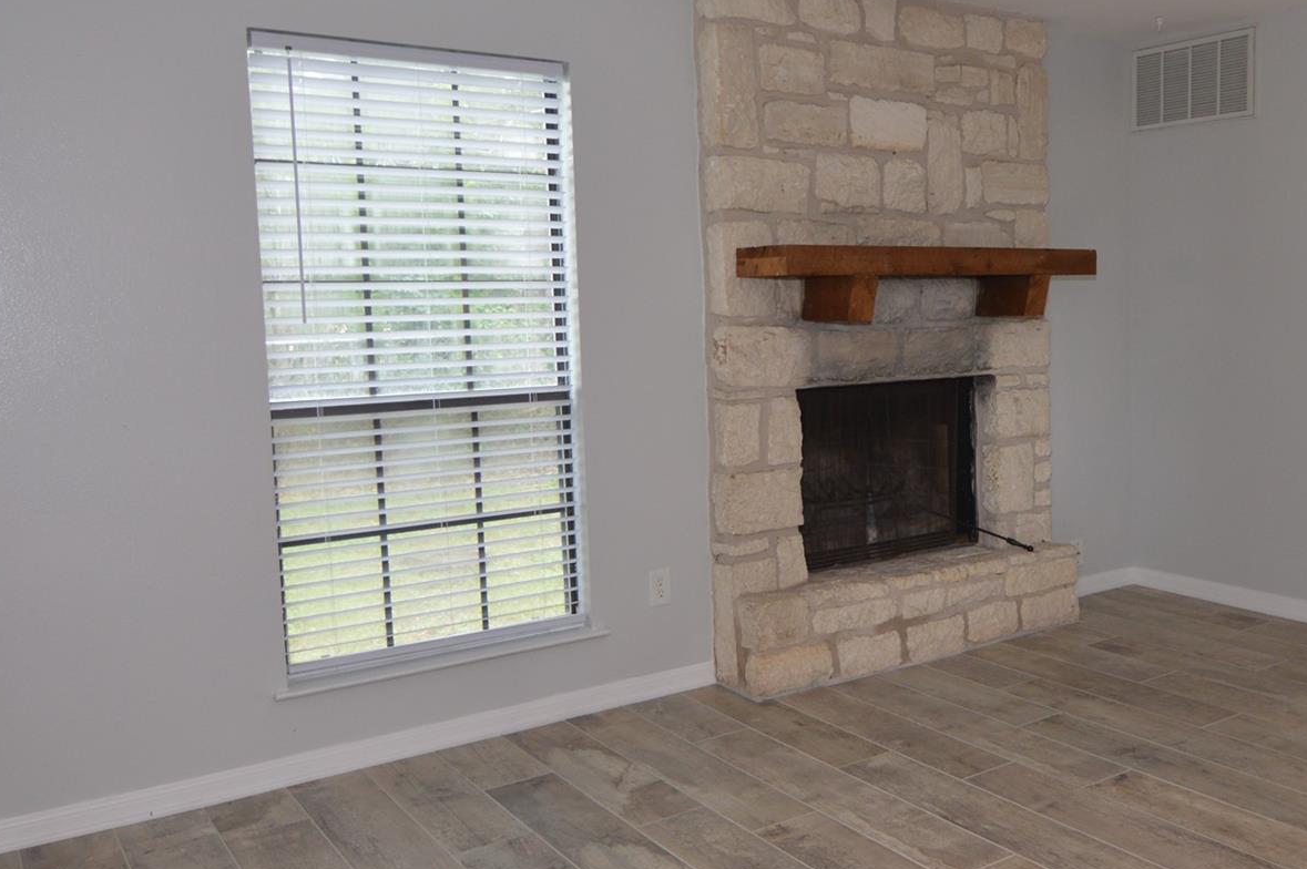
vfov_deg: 39.0
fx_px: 1229
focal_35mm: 34
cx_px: 963
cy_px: 431
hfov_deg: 53.7
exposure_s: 1/80
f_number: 4.5
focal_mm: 13
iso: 400
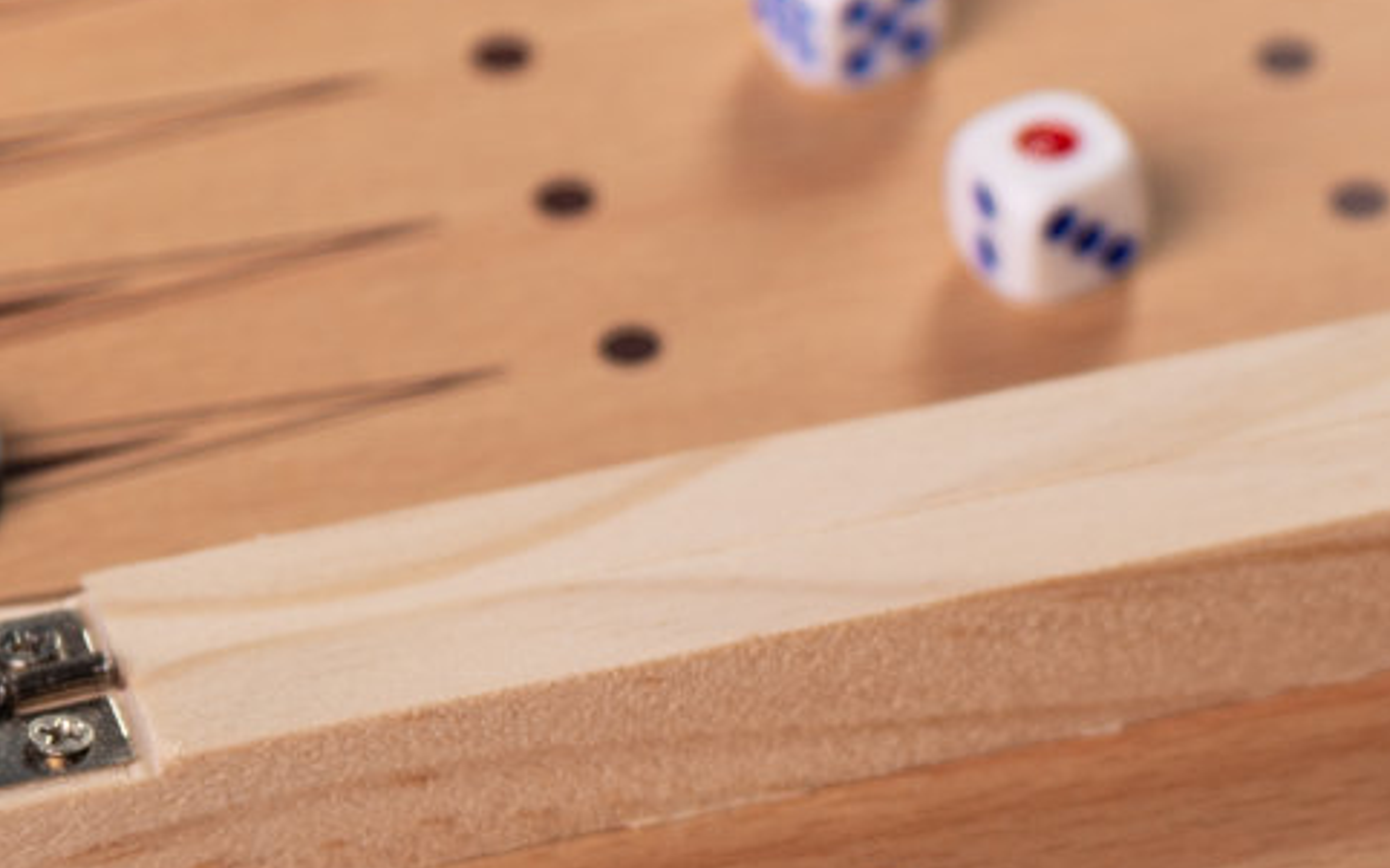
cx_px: 1912
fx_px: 15377
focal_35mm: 406
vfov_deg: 3.2
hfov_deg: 5.1
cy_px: 897
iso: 100
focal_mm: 120
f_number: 4
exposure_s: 1/250
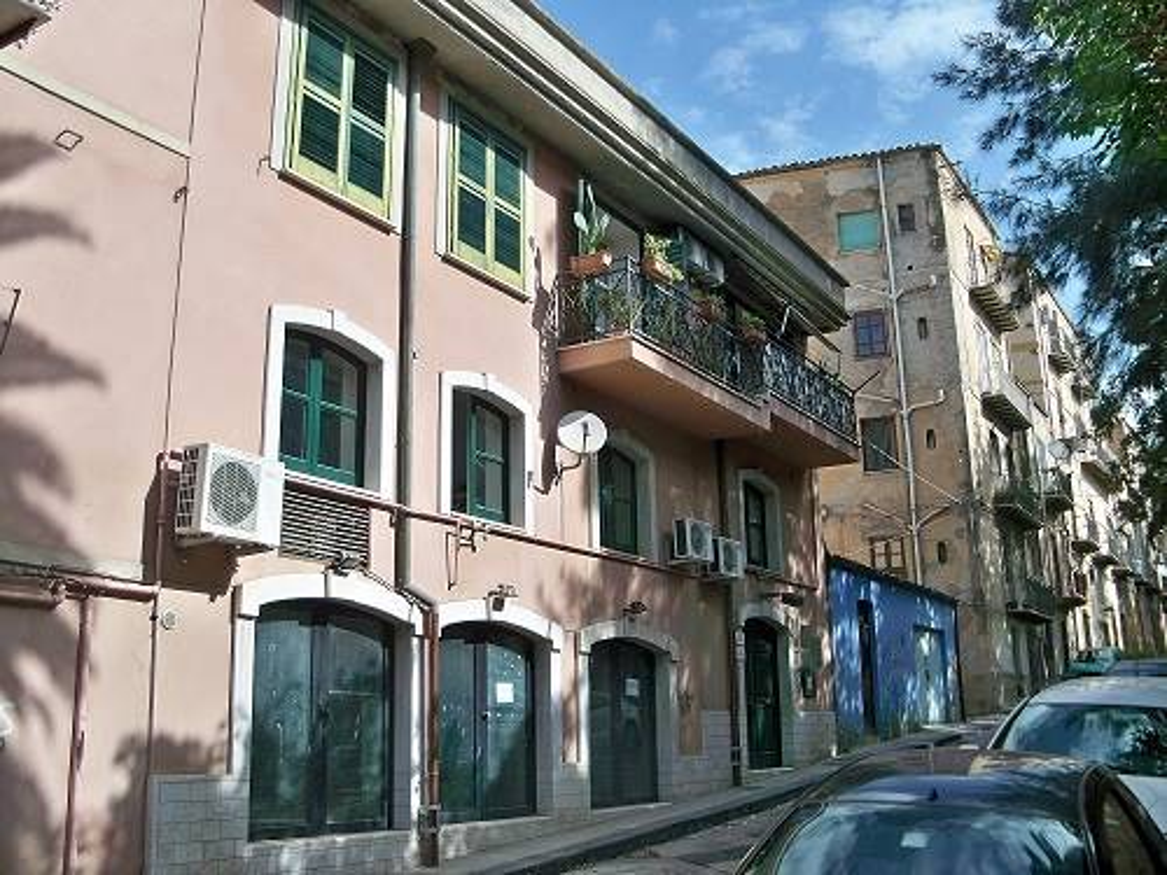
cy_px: 438
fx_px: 1180
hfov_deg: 52.6
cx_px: 584
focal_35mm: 35
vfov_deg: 40.7
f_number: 3.5
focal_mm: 6.2
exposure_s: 1/640
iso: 100
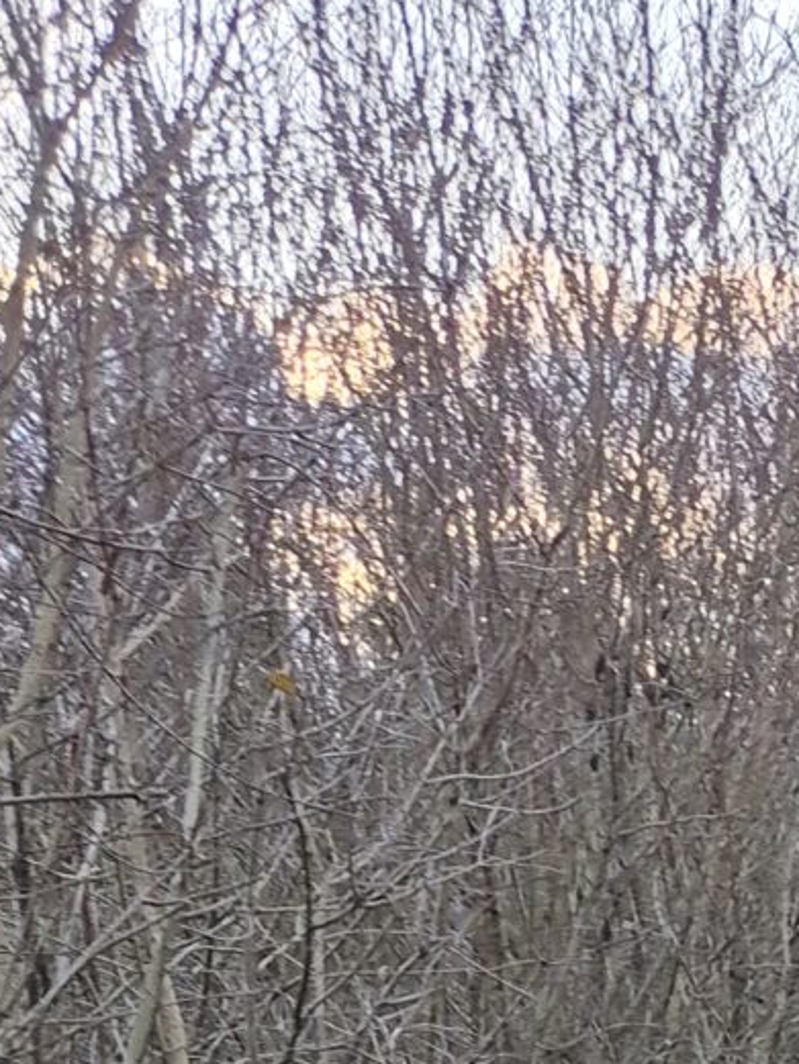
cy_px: 2347
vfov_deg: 13.8
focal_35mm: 113
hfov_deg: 12.8
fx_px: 3476
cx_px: 920
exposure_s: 1/108
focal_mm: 5.4
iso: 40
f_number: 1.8
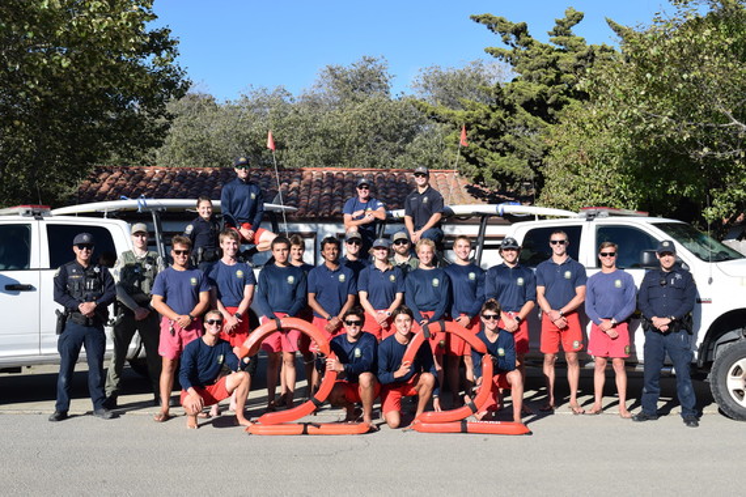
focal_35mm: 44
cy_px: 248
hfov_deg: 45.0
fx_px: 901
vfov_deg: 30.8
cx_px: 373
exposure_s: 1/320
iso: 200
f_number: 9
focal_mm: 29
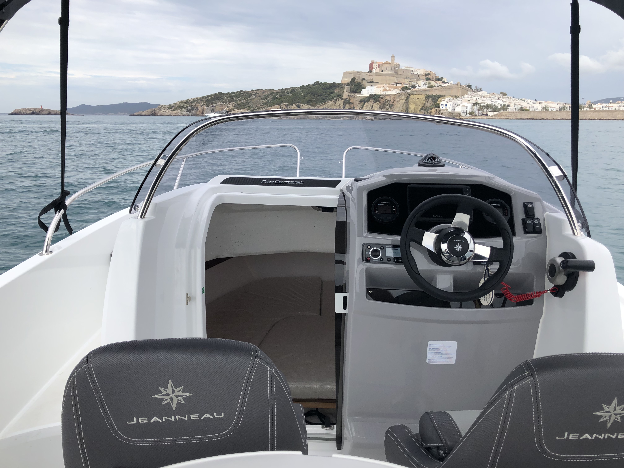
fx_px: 505
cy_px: 234
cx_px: 312
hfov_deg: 63.4
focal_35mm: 28
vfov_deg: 49.7
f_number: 1.8
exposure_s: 1/1412
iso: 20
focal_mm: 3.99
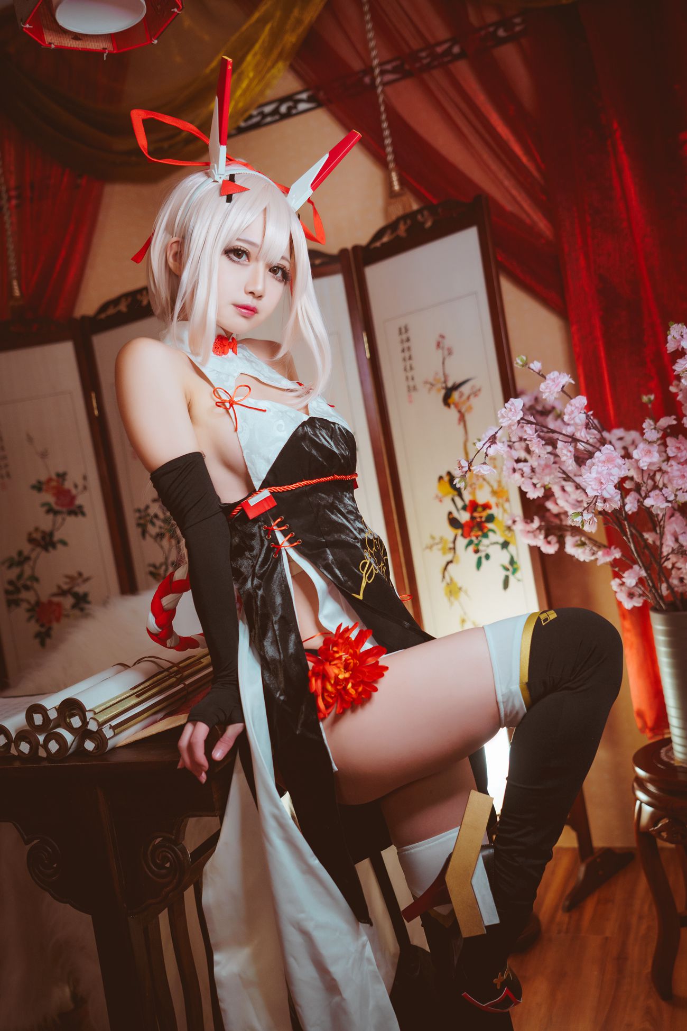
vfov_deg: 54.4
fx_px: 1002
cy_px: 516
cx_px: 344
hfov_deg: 37.9
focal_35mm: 35
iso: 800
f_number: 2.8
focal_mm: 35
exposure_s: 1/125
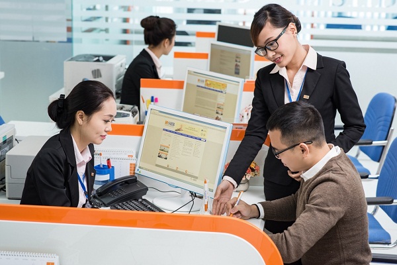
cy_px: 132
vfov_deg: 16.1
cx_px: 198
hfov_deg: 23.9
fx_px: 937
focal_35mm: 85
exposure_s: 1/100
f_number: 5.6
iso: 1000
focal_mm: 85
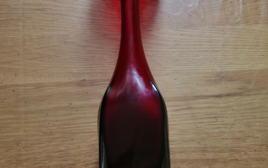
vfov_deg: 34.4
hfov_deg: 52.7
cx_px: 134
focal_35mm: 37
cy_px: 76
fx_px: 270
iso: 200
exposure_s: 1/33.3
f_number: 1.8
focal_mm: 3.96
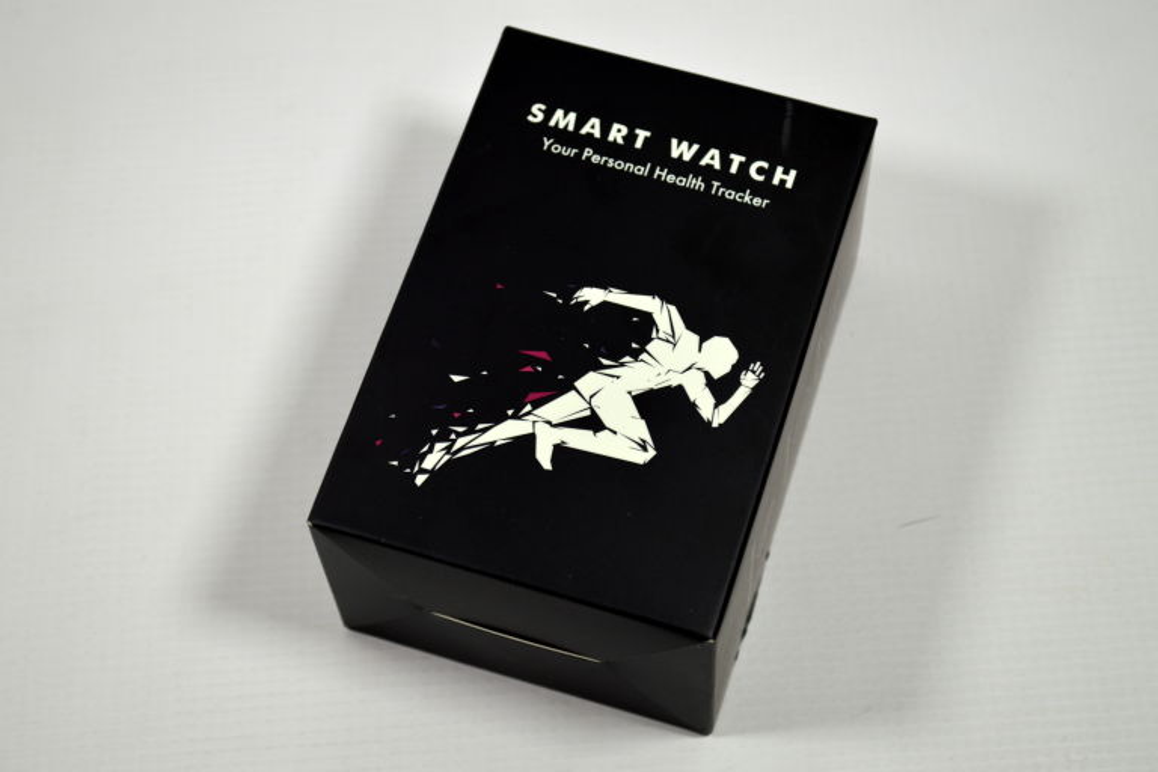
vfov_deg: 19.7
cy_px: 386
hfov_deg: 29.2
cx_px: 579
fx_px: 2219
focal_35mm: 69
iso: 180
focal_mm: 46
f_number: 5.6
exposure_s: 1/60
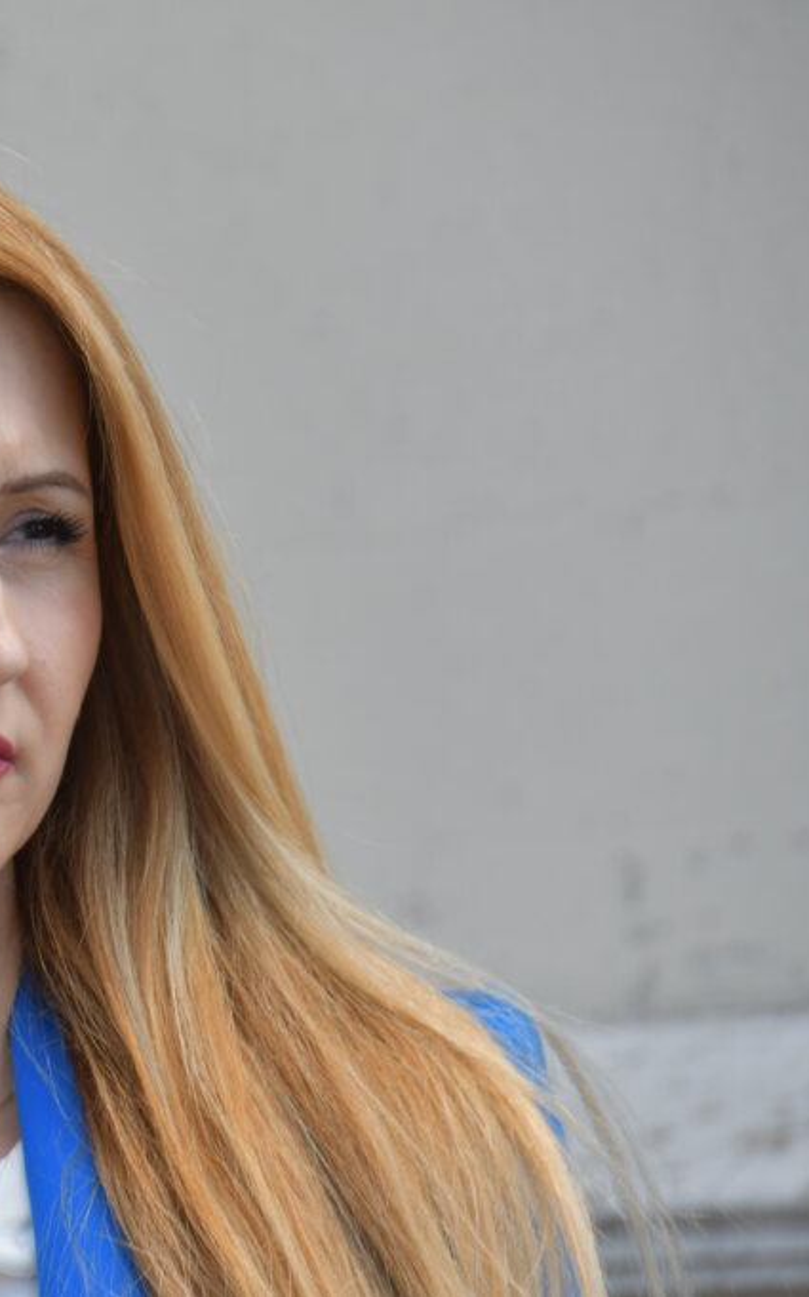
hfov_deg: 2.6
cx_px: -152
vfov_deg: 4.2
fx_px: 17869
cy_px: 648
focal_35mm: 506
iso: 320
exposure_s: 1/500
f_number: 5.6
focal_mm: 220
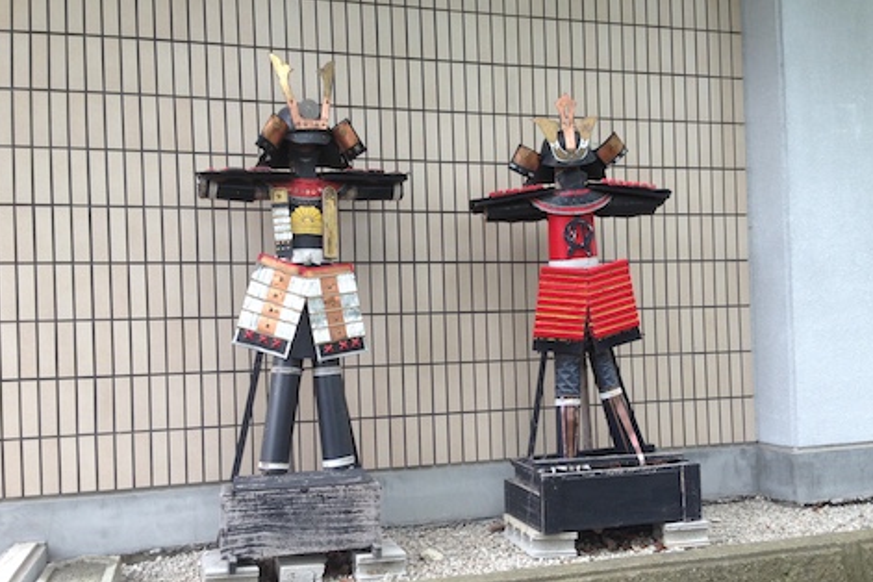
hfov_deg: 54.4
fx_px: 849
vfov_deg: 37.8
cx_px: 436
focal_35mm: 35
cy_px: 330
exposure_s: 1/120
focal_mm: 4.12
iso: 50
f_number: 2.4
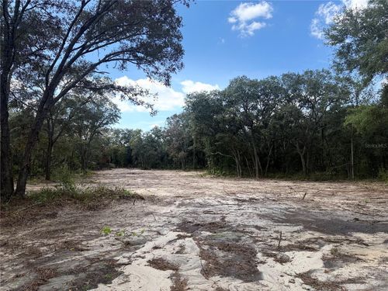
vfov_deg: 56.8
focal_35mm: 24
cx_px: 194
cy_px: 146
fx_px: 269
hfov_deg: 71.6
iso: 100
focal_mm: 6.76
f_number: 1.78
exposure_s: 1/2703
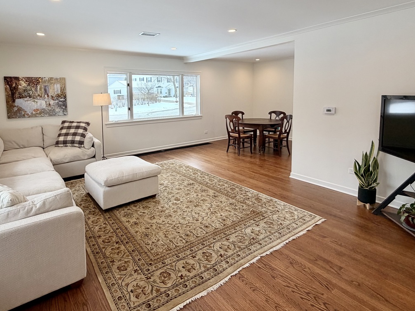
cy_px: 115
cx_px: 172
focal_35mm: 20
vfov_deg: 64.9
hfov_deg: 81.0
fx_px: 240
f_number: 2.2
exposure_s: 1/120
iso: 64
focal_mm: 2.22
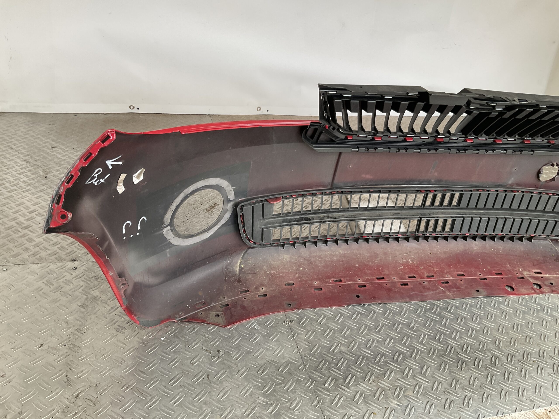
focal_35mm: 29
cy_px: 210
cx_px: 280
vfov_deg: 48.2
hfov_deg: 61.7
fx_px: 468
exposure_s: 1/120
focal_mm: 3
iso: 50
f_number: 1.8
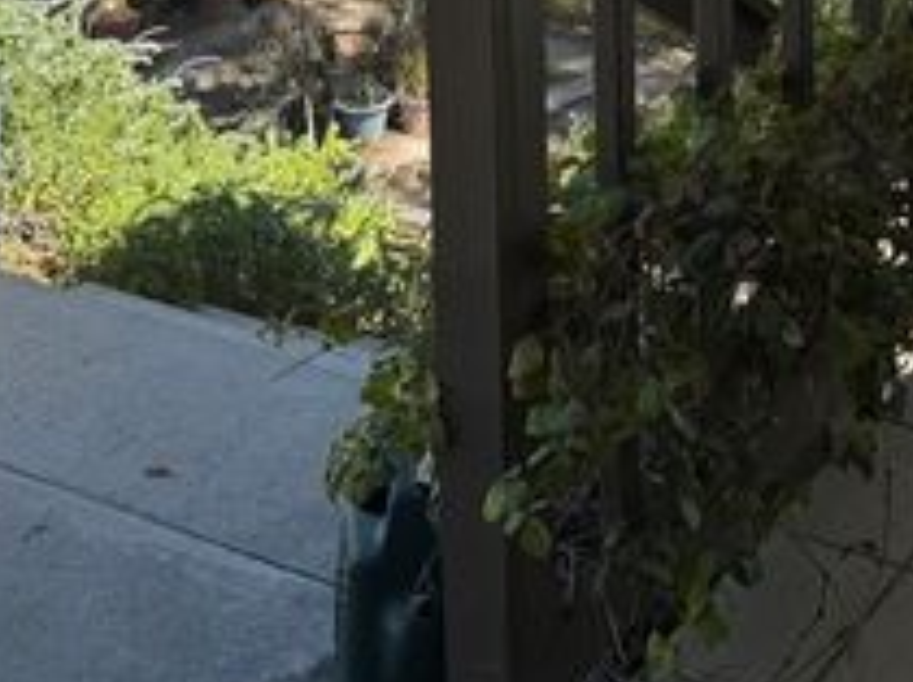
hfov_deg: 27.9
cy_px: -180
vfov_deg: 20.0
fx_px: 1791
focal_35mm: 68
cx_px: 748
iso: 80
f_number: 1.78
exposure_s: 1/1767
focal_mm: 6.76
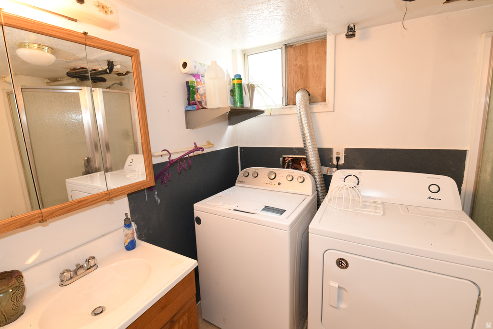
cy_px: 164
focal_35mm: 15
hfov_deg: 100.4
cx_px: 246
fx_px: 205
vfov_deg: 77.3
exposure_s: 1/2.5
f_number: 8
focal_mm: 15
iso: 200
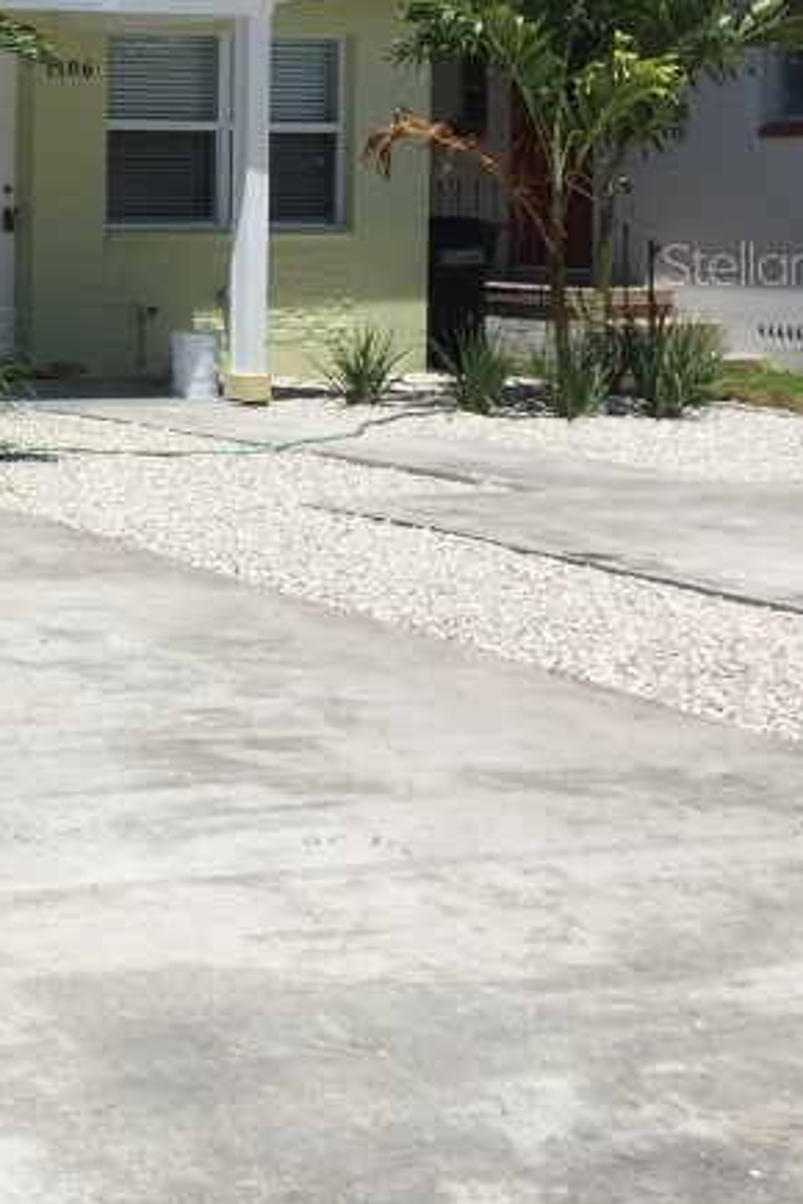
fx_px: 2375
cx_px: -496
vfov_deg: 27.9
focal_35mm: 71
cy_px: 263
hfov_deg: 16.9
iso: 32
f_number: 2.2
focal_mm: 4.15
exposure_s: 1/3300
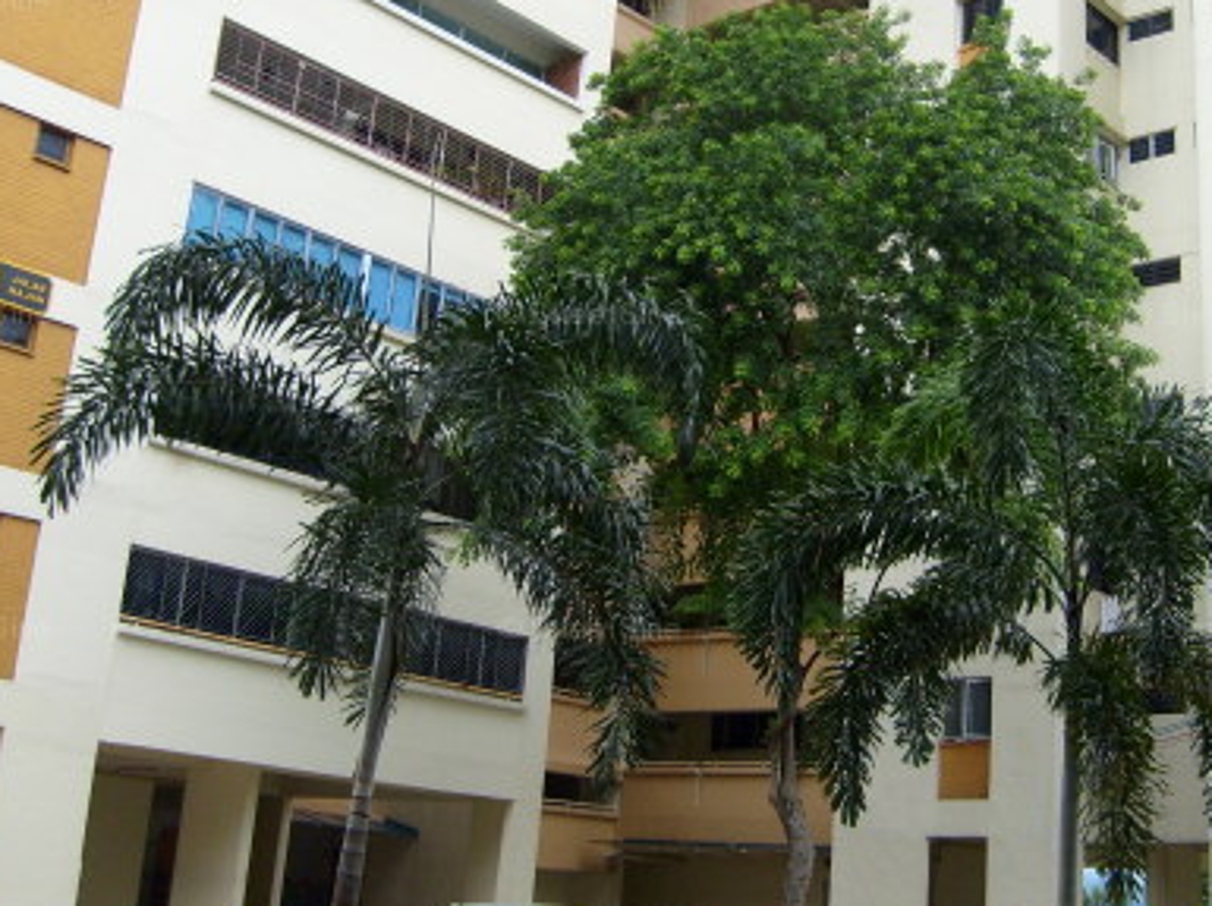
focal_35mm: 50
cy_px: 318
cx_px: 733
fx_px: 1749
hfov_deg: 38.1
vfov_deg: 28.9
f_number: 2.8
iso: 80
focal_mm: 5.8
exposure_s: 1/125
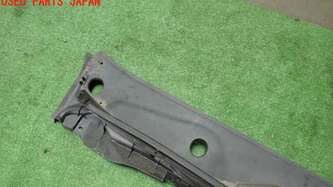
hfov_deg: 59.5
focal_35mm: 33
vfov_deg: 35.4
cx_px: 166
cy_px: 121
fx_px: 291
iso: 200
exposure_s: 1/40
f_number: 2.3
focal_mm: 5.4
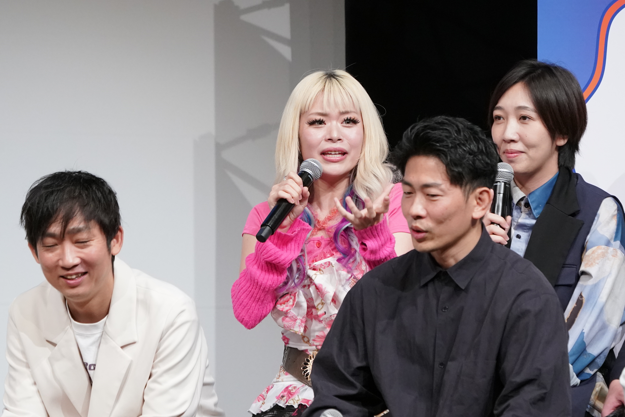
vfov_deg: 2.8
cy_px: 208
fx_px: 8437
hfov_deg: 4.2
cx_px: 312
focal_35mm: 486
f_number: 6.3
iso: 5000
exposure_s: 1/320
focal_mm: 324
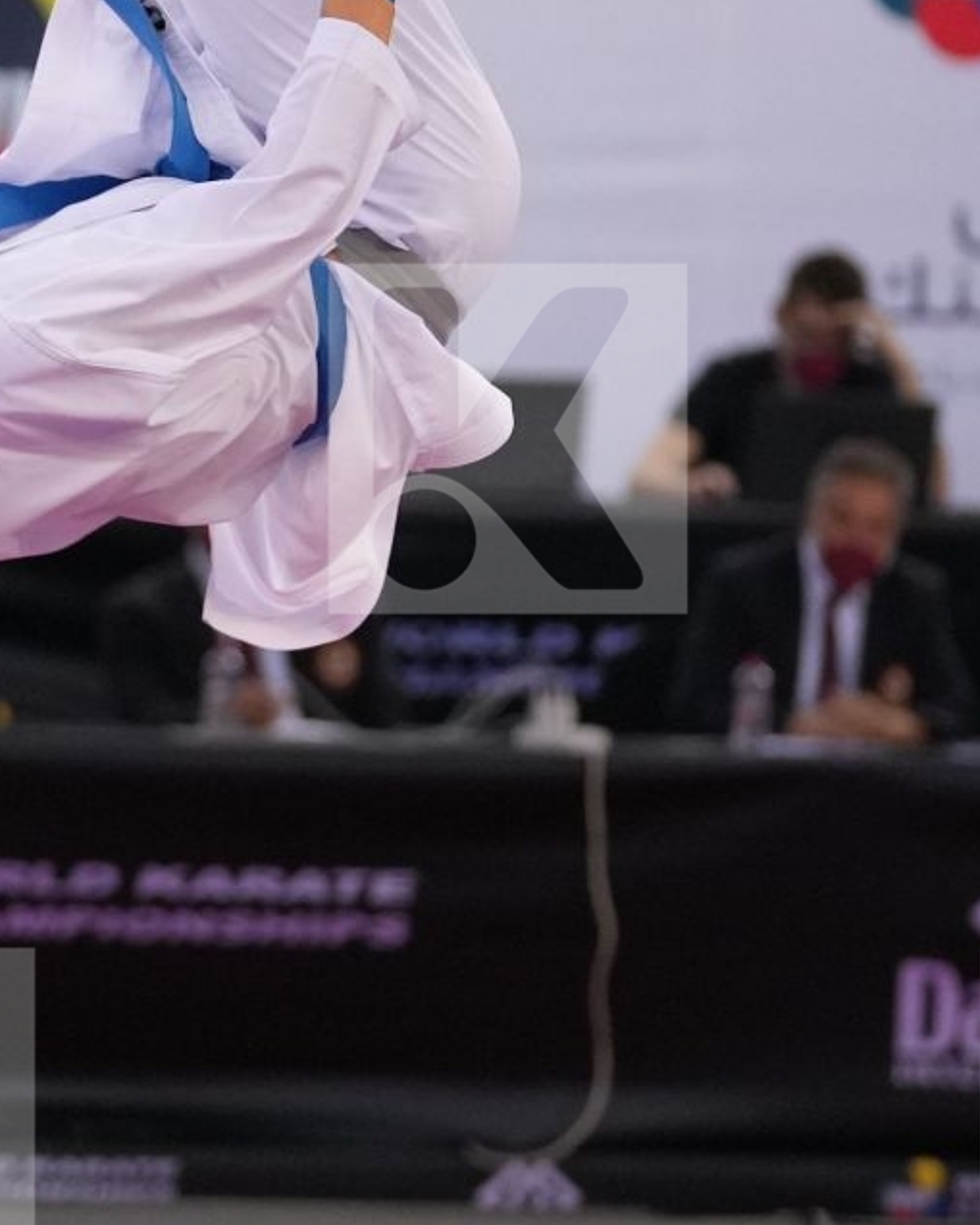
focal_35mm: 502
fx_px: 18196
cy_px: 439
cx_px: -144
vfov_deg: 3.9
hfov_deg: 3.1
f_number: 2.8
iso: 2500
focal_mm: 126
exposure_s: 1/1000
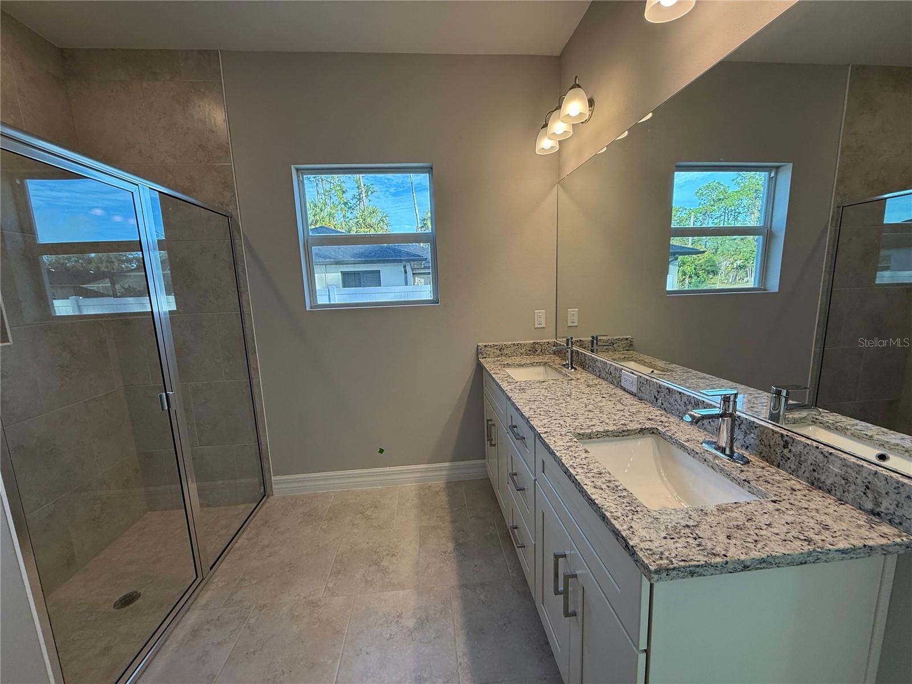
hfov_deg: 102.1
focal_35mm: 14
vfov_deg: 85.7
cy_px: 342
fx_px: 369
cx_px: 456
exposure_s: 1/120
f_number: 2.2
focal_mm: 2.22
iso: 80
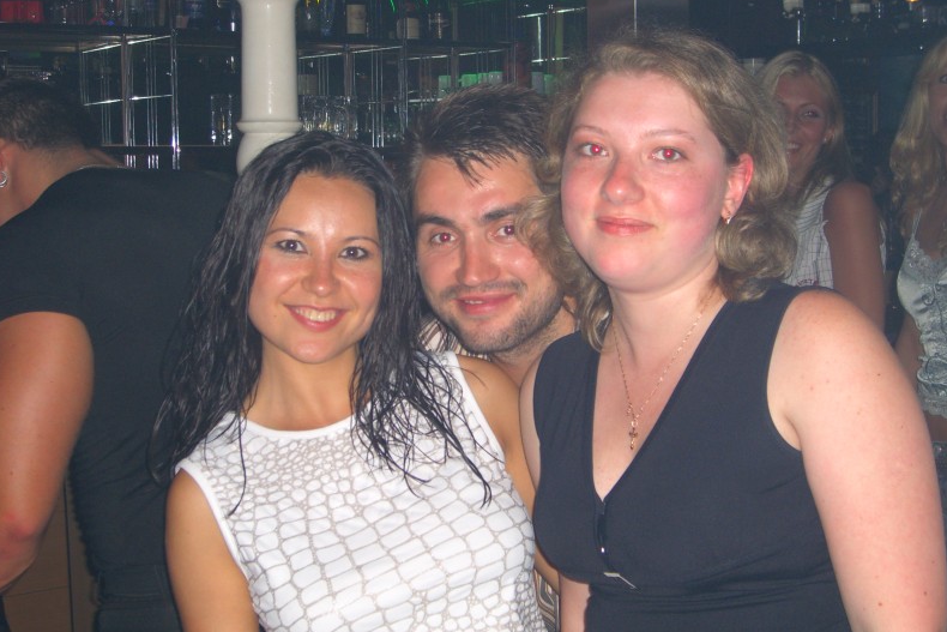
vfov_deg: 22.6
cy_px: 320
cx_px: 470
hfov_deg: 33.4
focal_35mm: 60
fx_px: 1579
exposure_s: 1/60
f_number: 3.6
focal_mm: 11.8
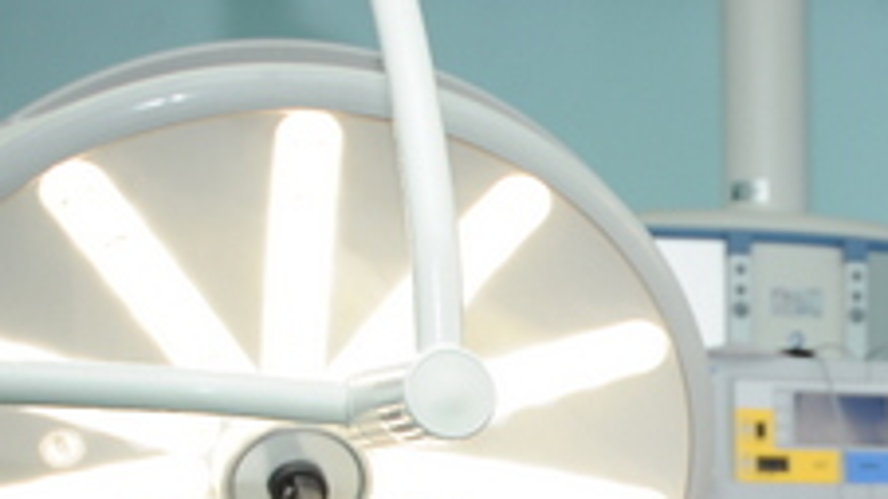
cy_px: 668
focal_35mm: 104
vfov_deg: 11.3
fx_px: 2448
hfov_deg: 19.2
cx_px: 1120
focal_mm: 35
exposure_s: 1/20
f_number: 4
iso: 640
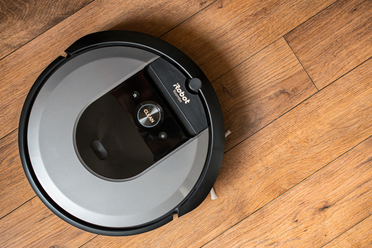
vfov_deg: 22.6
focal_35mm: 60
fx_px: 620
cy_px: 124
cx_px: 186
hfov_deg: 33.4
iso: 800
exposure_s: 1/100
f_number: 4
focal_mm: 40
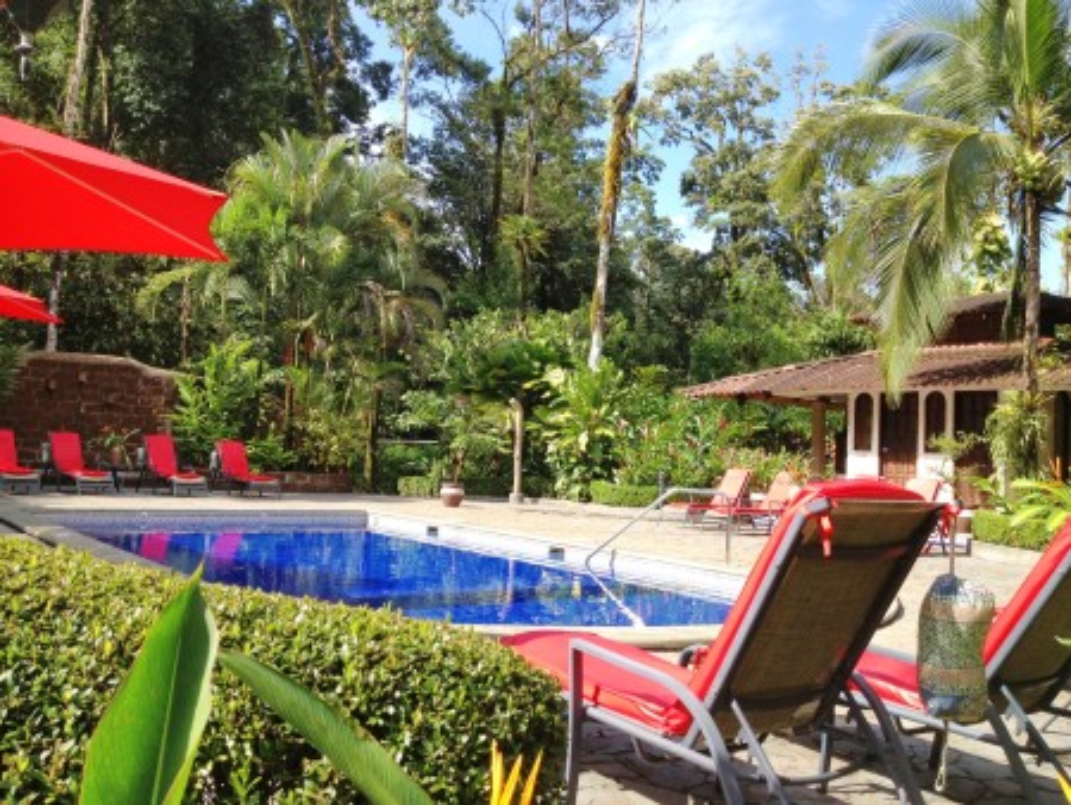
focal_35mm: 35
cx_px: 536
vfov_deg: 40.7
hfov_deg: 52.6
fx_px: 1083
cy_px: 402
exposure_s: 1/699
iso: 50
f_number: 2.4
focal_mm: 4.28
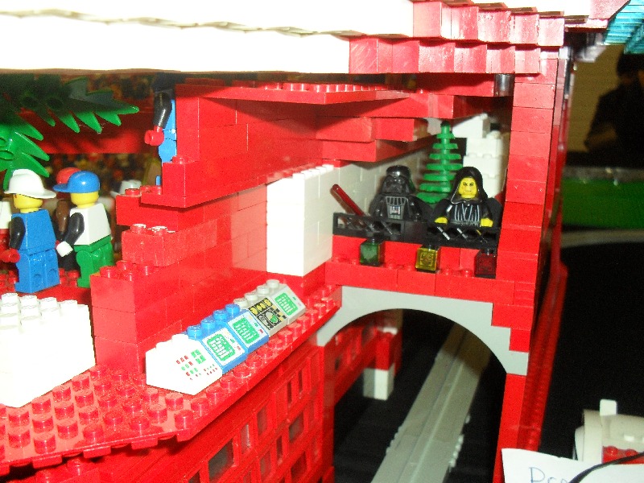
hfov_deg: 52.6
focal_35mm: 35
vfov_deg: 40.7
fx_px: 651
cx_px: 322
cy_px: 242
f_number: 3.2
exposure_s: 1/45
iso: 200
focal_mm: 6.3
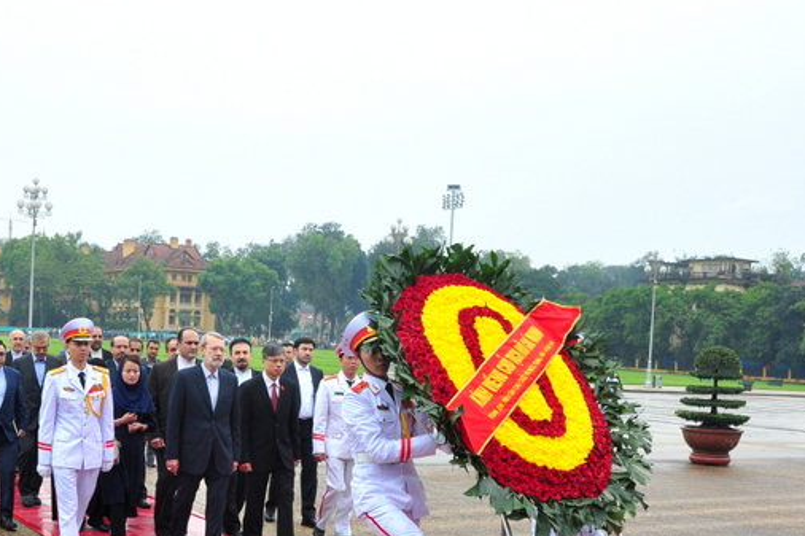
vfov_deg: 26.7
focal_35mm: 50
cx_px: 307
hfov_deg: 39.5
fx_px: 1113
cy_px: 404
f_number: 9
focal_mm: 21
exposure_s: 1/125
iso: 500
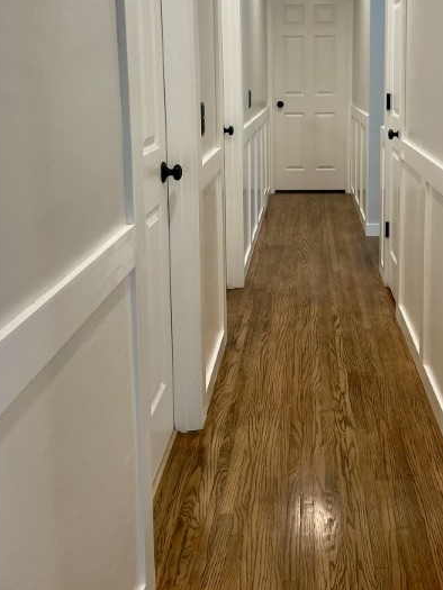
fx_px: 648
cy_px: 169
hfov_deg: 37.2
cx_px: 307
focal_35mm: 38
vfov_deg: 47.6
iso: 125
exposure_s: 1/120
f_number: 1.6
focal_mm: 4.2
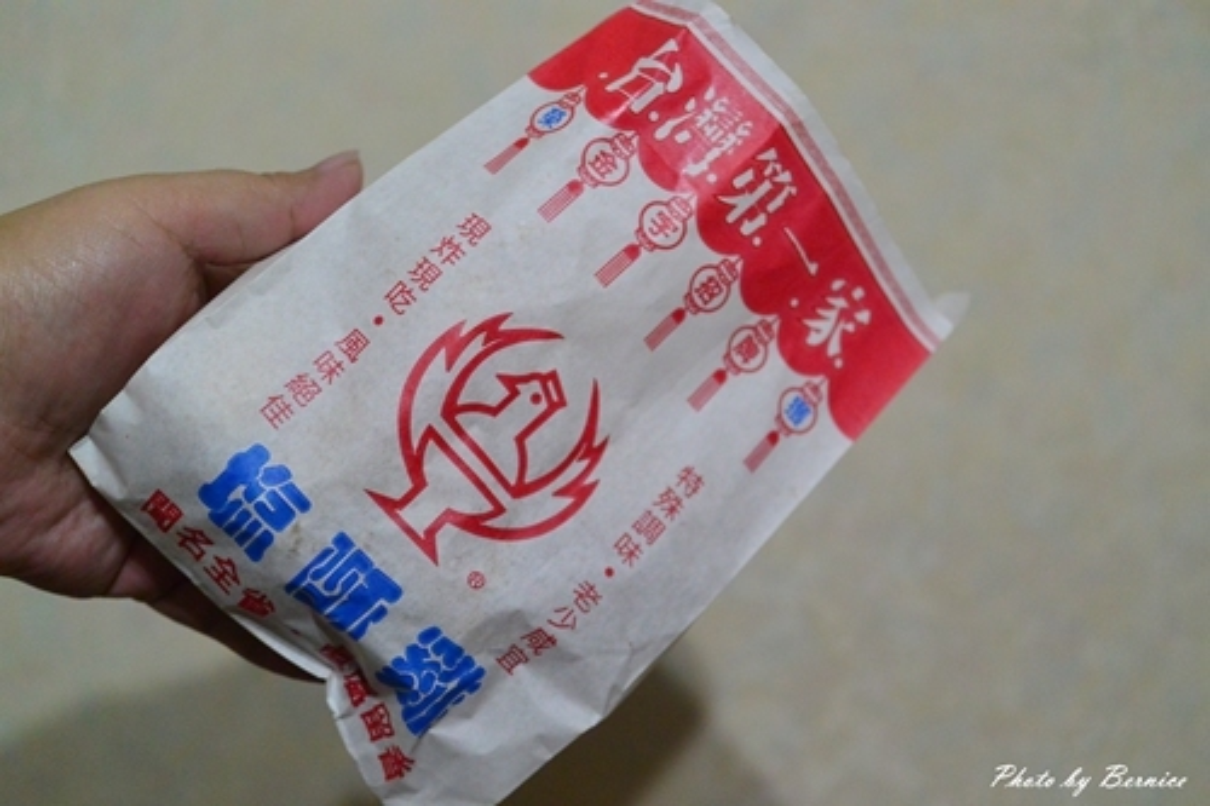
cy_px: 403
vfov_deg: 27.5
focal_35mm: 49
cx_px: 605
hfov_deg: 40.4
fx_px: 1646
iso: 640
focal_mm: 18.5
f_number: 1.8
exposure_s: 1/125
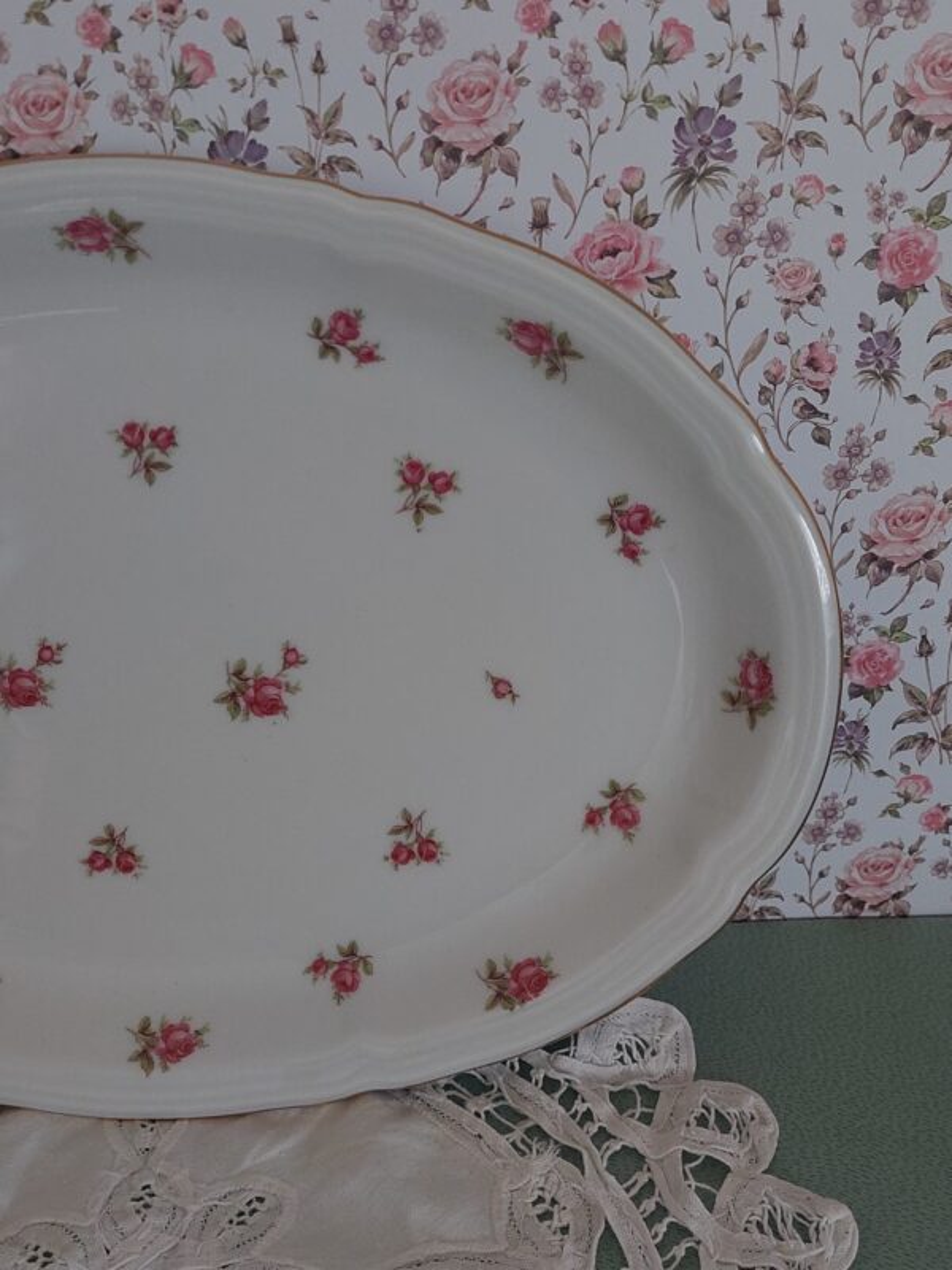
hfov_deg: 56.8
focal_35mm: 24
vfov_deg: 71.6
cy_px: 635
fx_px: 880
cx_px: 476
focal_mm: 5.23
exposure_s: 1/50
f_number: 1.8
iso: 320
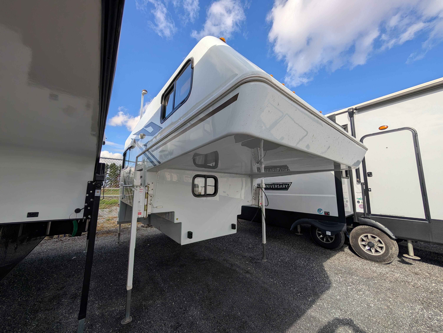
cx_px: 222
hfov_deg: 110.5
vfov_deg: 94.6
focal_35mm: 12
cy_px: 166
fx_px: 154
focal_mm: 2.02
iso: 55
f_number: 1.7
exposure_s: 1/2439
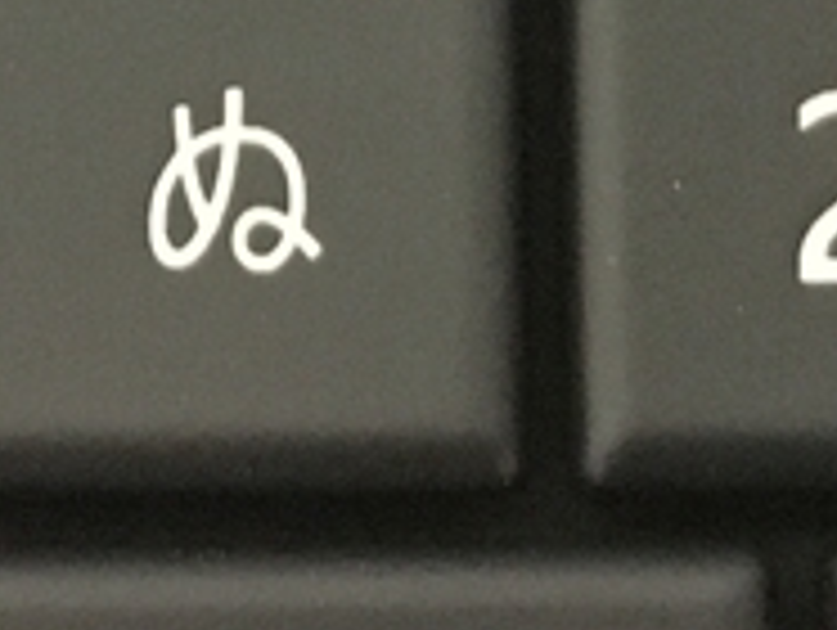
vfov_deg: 7.1
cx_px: 392
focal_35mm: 187
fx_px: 4527
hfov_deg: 10.6
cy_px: -1256
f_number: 2.2
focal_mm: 4.15
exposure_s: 1/15
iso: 500
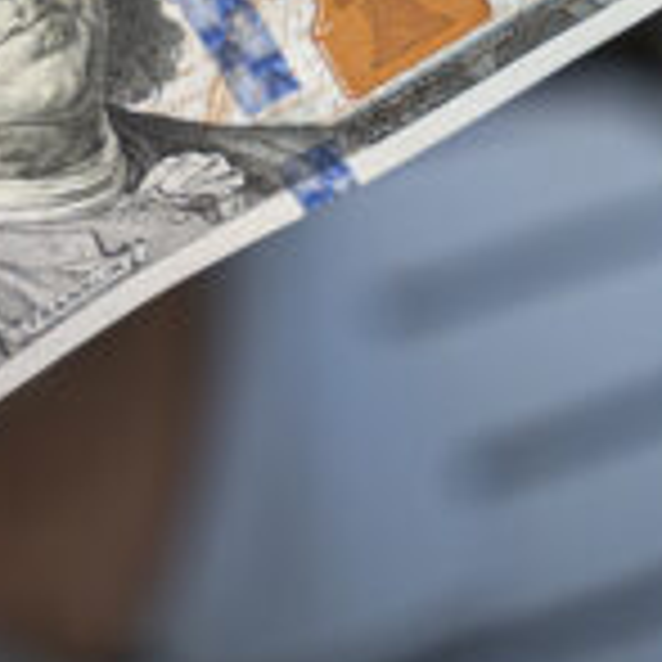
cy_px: -284
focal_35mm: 334
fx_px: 7227
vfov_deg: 5.2
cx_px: -387
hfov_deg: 5.2
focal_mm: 50
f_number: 2.8
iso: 100
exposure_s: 1/15
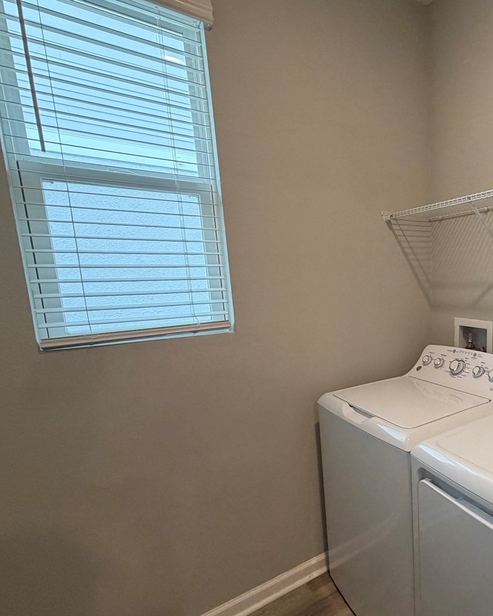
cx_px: 414
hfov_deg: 58.9
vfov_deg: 77.4
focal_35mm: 21
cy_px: 338
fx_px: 383
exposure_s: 1/120
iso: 320
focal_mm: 2.22
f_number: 2.2
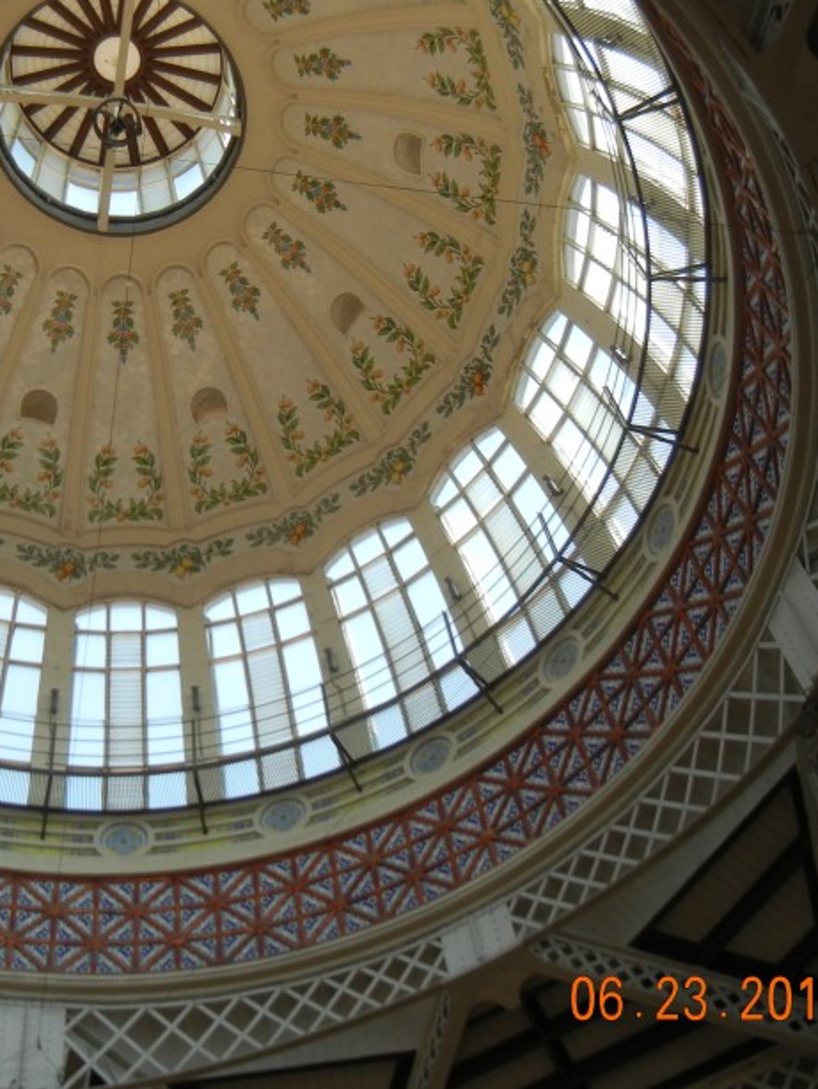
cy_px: 459
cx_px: 220
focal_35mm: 50
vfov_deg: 38.1
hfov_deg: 28.8
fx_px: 1574
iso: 160
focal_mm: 5.4
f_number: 3.5
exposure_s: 1/446
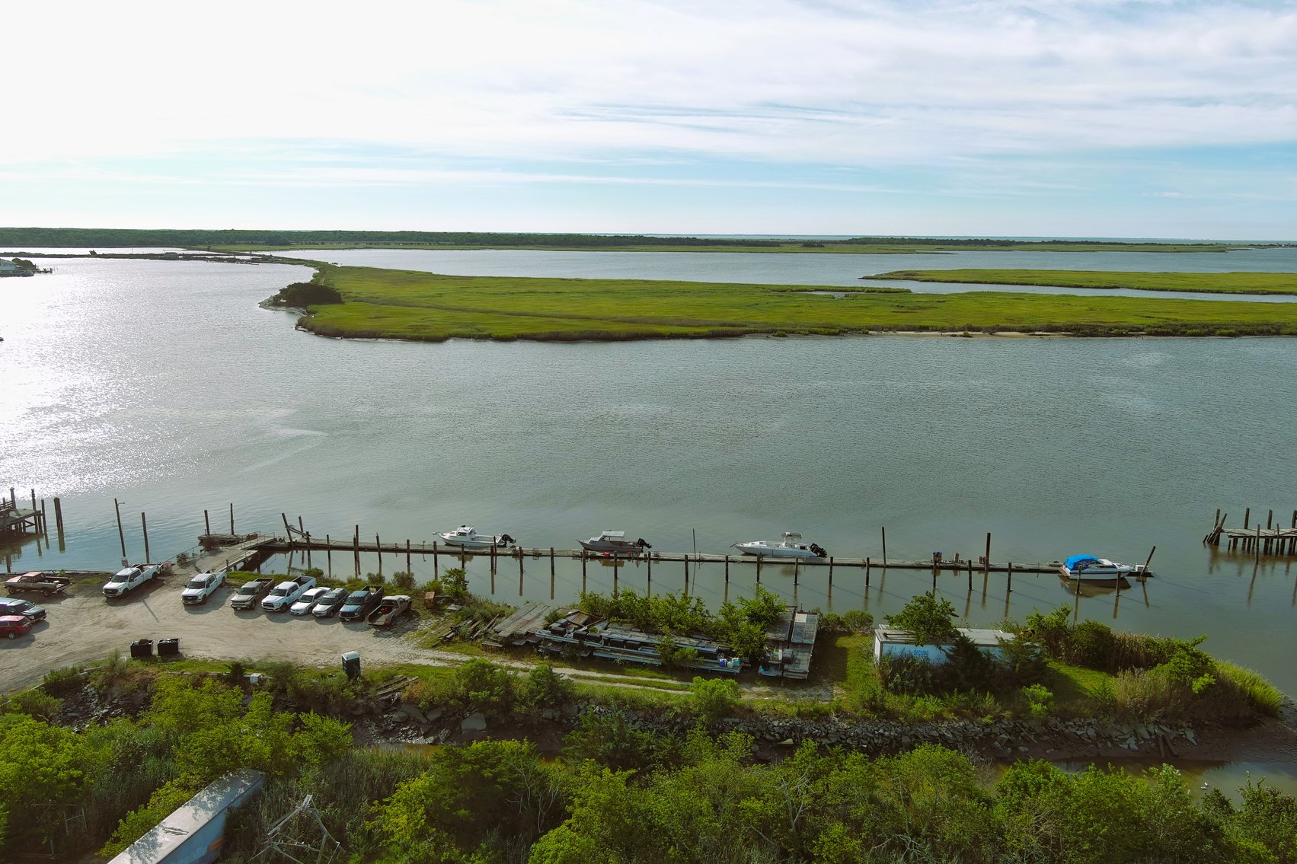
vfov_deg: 45.0
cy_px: 432
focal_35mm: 29
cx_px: 648
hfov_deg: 63.7
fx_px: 1045
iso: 100
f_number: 2.8
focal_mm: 10.57
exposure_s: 1/1600
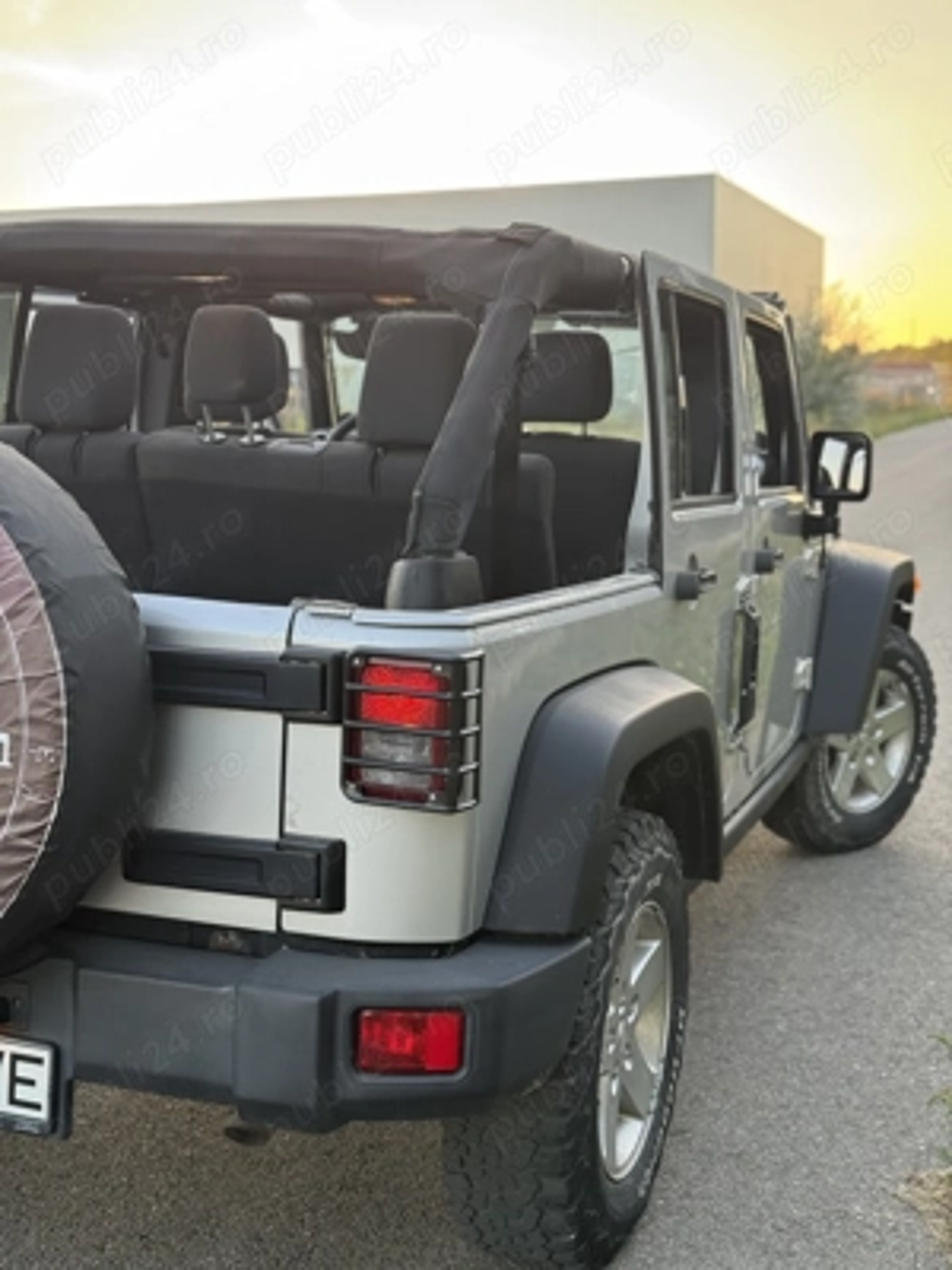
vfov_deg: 39.7
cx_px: 476
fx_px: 1760
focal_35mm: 48
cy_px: 635
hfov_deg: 30.3
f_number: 1.78
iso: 64
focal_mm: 6.76
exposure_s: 1/166
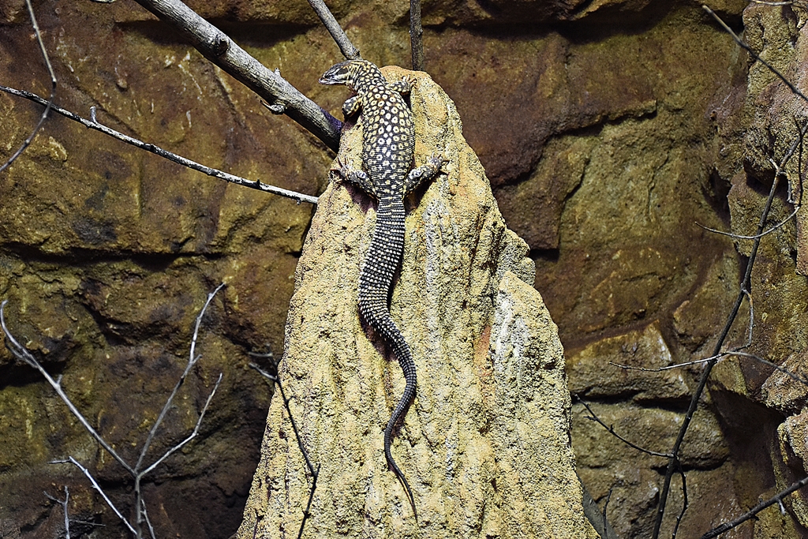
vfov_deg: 21.6
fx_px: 1414
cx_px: 404
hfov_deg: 31.9
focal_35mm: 63
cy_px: 270
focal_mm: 42
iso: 1400
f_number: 4.5
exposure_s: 1/60
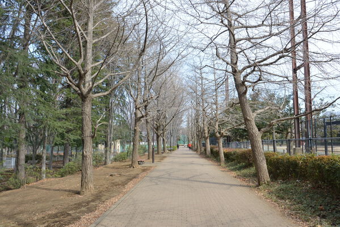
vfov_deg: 43.7
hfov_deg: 61.9
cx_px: 170
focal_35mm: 30
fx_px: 283
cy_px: 114
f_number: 11
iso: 400
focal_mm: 30
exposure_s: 1/125
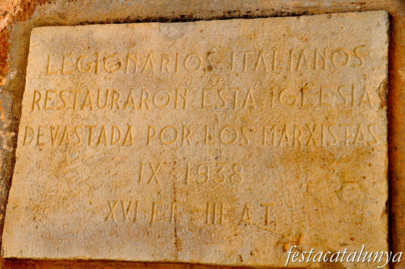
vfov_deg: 18.1
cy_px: 134
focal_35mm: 75
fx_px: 843
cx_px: 202
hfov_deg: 27.0
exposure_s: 1/400
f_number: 10
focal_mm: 50
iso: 640
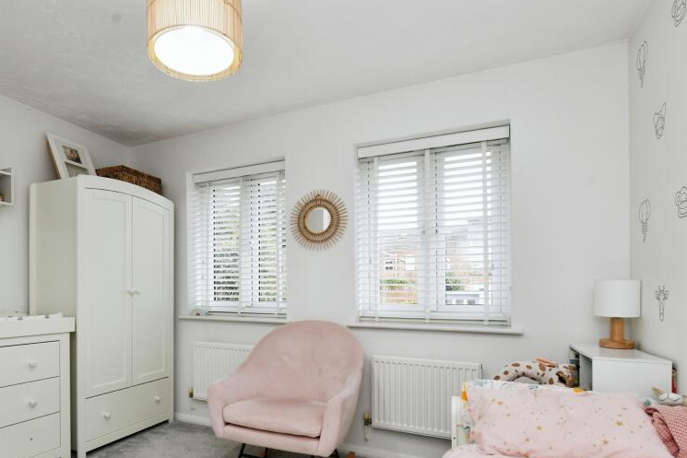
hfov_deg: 77.0
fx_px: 420
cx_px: 253
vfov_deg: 56.0
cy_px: 306
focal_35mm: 22
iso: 640
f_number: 8
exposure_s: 1/60
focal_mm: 16
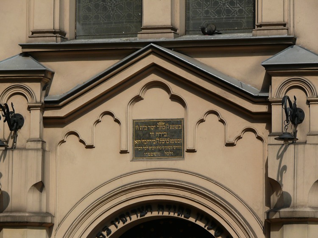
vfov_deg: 7.5
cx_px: 159
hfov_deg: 10.0
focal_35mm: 197
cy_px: 119
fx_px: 1809
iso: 100
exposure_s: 1/250
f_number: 5.6
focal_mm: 41.7
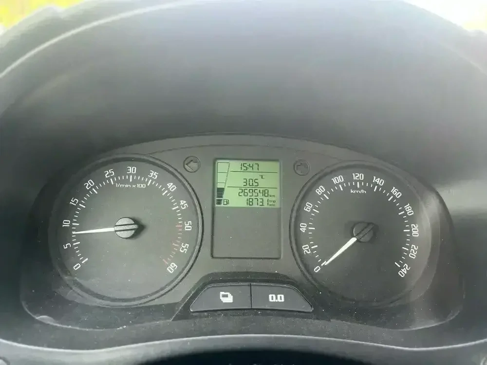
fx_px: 366
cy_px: 182
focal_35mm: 26
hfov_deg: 67.3
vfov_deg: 53.1
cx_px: 244
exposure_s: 1/121
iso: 100
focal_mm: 5.1
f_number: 1.6
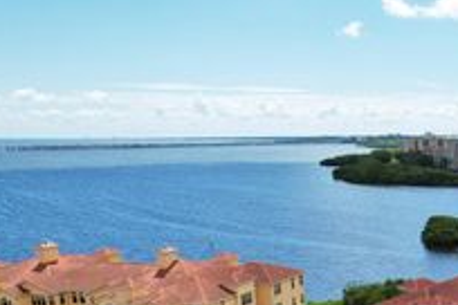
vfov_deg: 23.8
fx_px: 687
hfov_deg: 32.2
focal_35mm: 54
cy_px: 320
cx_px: 512
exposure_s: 1/2000
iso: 100
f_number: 2.8
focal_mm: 8.4
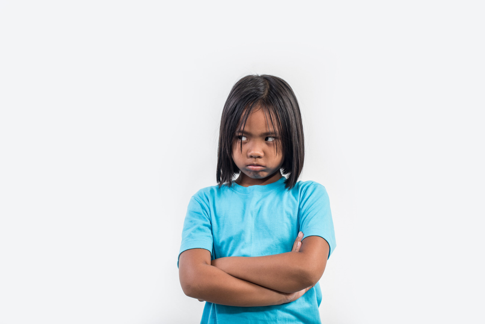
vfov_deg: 27.0
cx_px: 242
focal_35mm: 50
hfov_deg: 39.6
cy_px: 162
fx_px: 674
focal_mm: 50
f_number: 7.1
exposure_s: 1/250
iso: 320
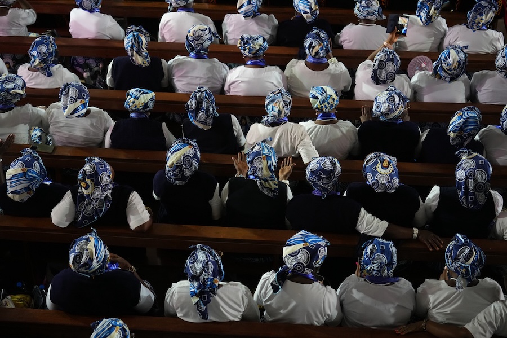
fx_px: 985
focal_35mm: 70
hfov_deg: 28.9
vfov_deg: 19.4
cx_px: 254
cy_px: 169
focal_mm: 70
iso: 3200
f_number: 2.8
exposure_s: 1/250
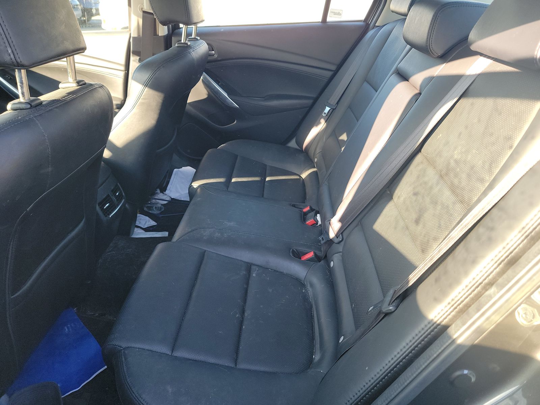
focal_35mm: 24
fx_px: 374
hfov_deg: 71.6
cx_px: 270
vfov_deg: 56.8
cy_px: 202
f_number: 1.8
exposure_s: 1/59
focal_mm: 6.7
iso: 92
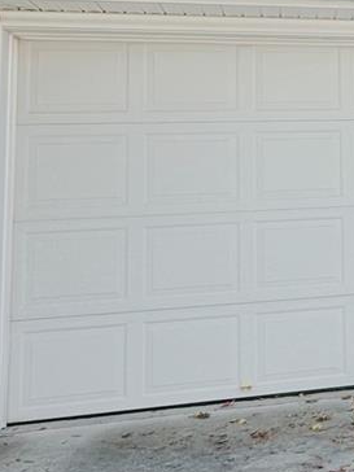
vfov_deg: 32.1
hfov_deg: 20.3
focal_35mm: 59
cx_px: 568
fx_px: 804
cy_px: 115
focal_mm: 2.22
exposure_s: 1/875
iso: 40
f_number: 2.2
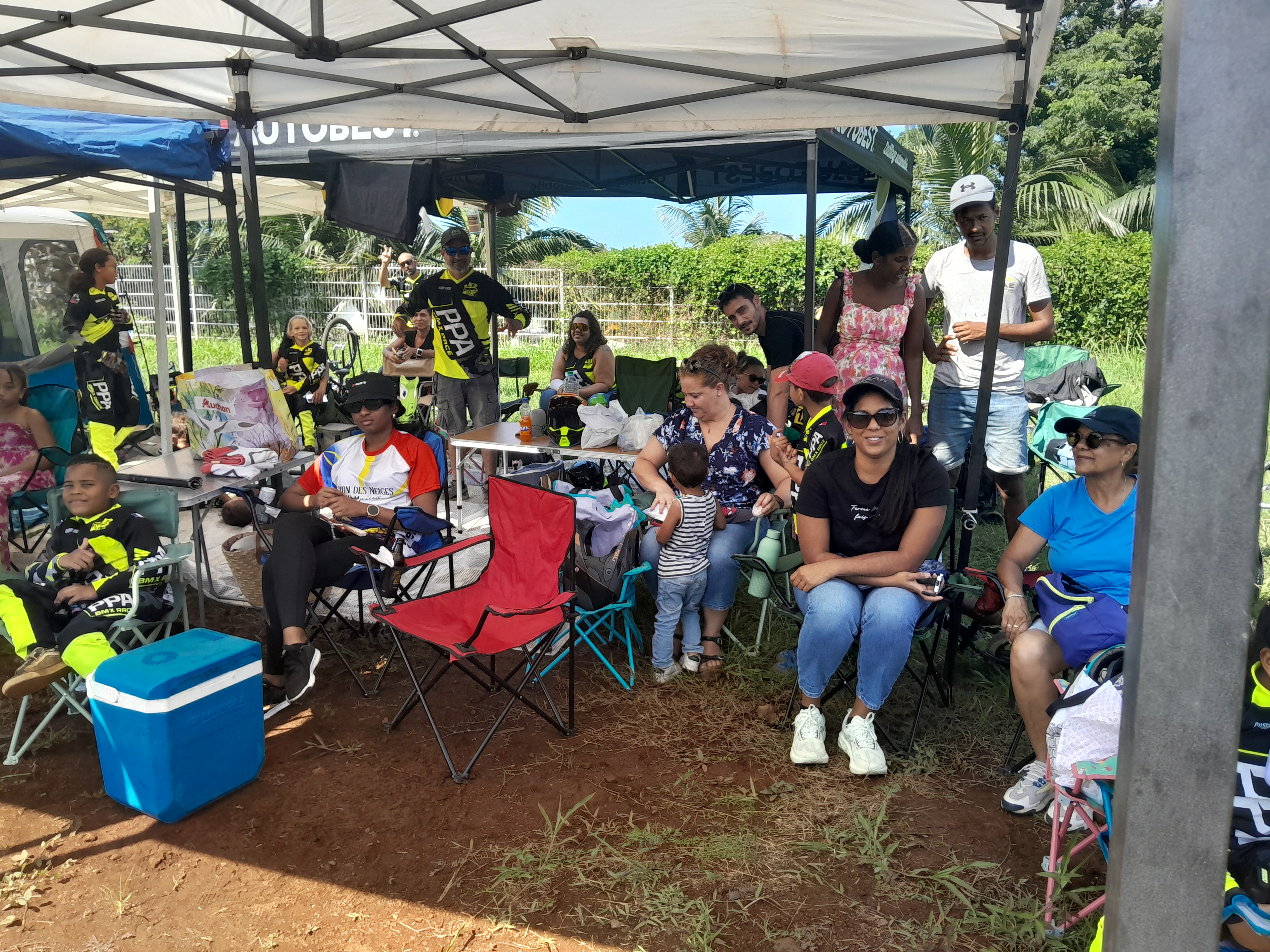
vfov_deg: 53.1
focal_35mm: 26
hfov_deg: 67.3
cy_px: 476
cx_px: 635
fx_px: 954
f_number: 1.8
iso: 40
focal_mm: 3.98
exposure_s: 1/137
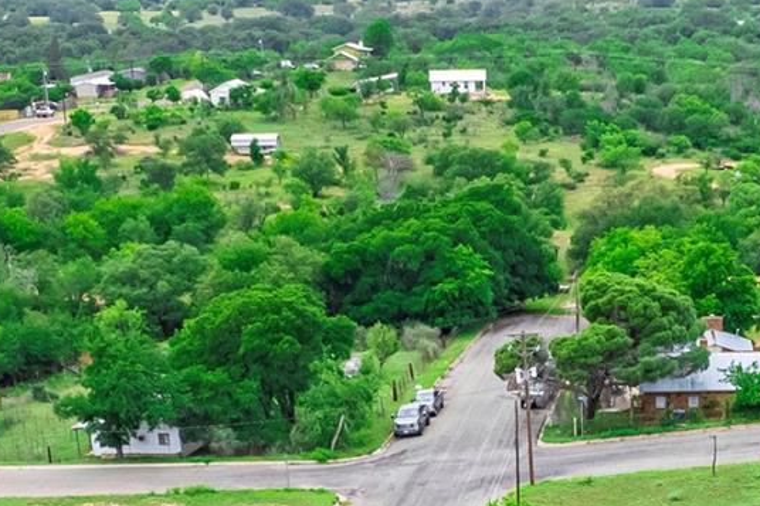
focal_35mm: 84
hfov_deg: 23.6
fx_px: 1773
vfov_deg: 15.2
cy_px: 728
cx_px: 662
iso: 150
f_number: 2.8
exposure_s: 1/2000
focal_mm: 8.38
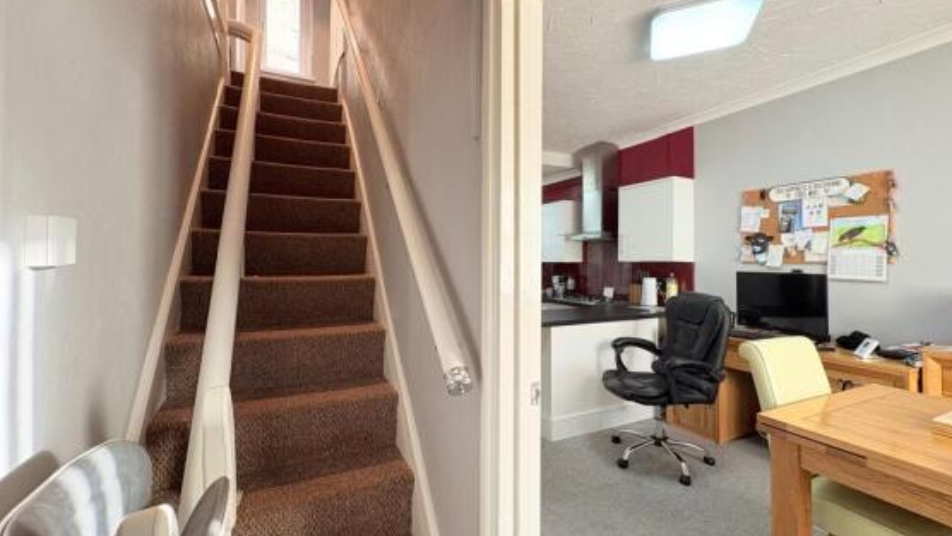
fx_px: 404
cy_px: 254
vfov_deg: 67.1
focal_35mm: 16
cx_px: 463
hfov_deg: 99.3
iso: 160
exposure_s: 1/50
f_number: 2.2
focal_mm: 2.22
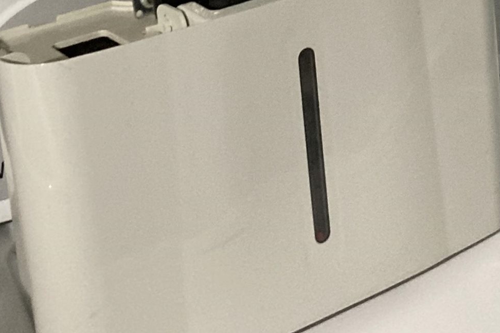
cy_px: -222
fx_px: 1278
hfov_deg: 21.9
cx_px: 392
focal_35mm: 92
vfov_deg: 13.6
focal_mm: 3.99
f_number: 1.8
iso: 400
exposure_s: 1/40
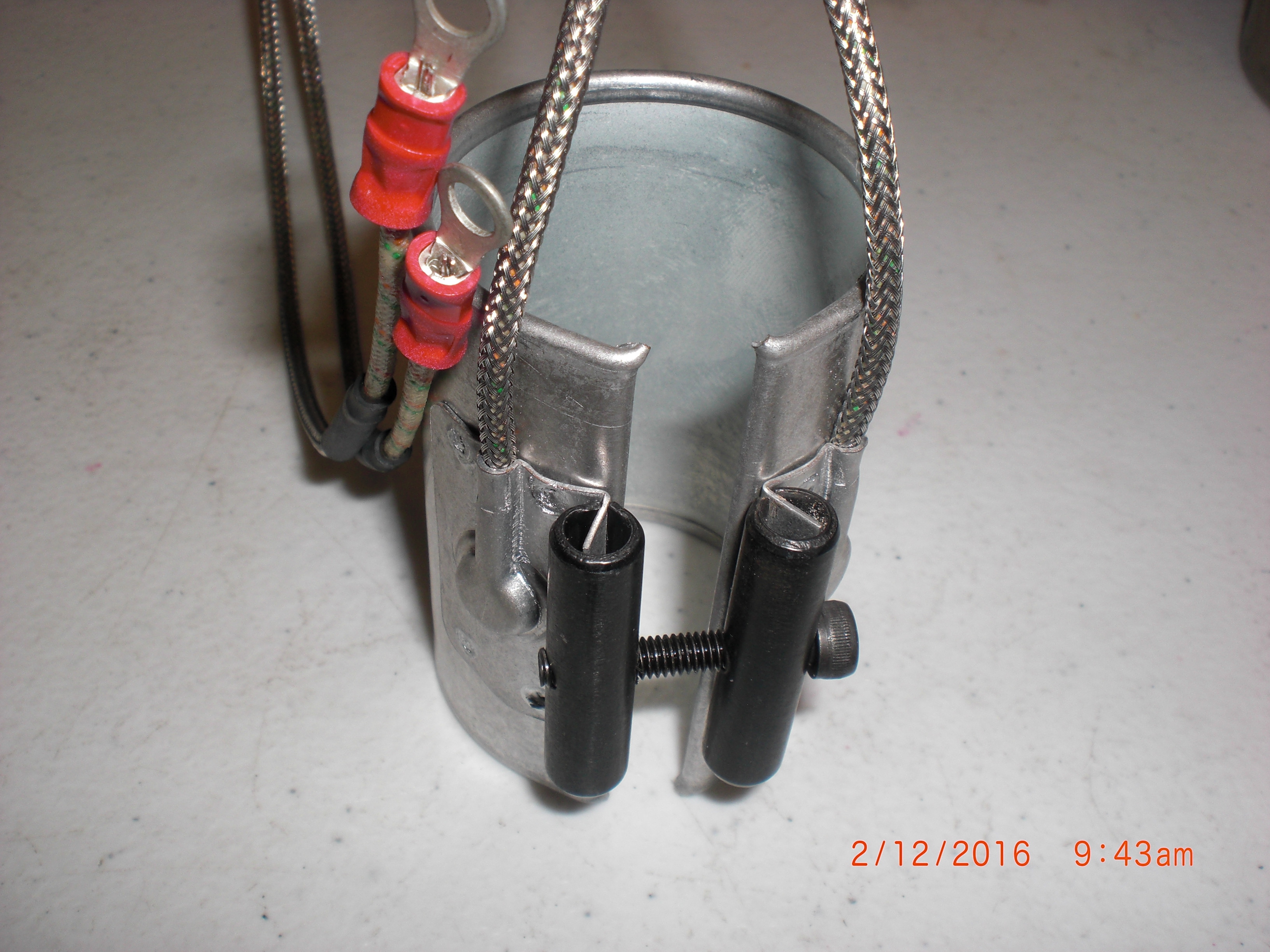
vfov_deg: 37.7
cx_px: 635
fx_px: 1394
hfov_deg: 49.0
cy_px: 476
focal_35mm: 38
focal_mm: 6.3
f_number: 5.6
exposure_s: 1/60
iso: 64
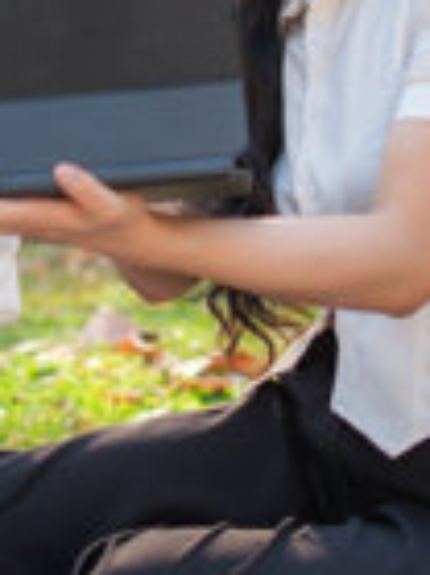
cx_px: -174
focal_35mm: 148
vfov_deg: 13.3
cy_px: 103
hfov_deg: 9.8
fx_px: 2455
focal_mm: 23
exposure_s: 1/950
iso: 160
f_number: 1.4
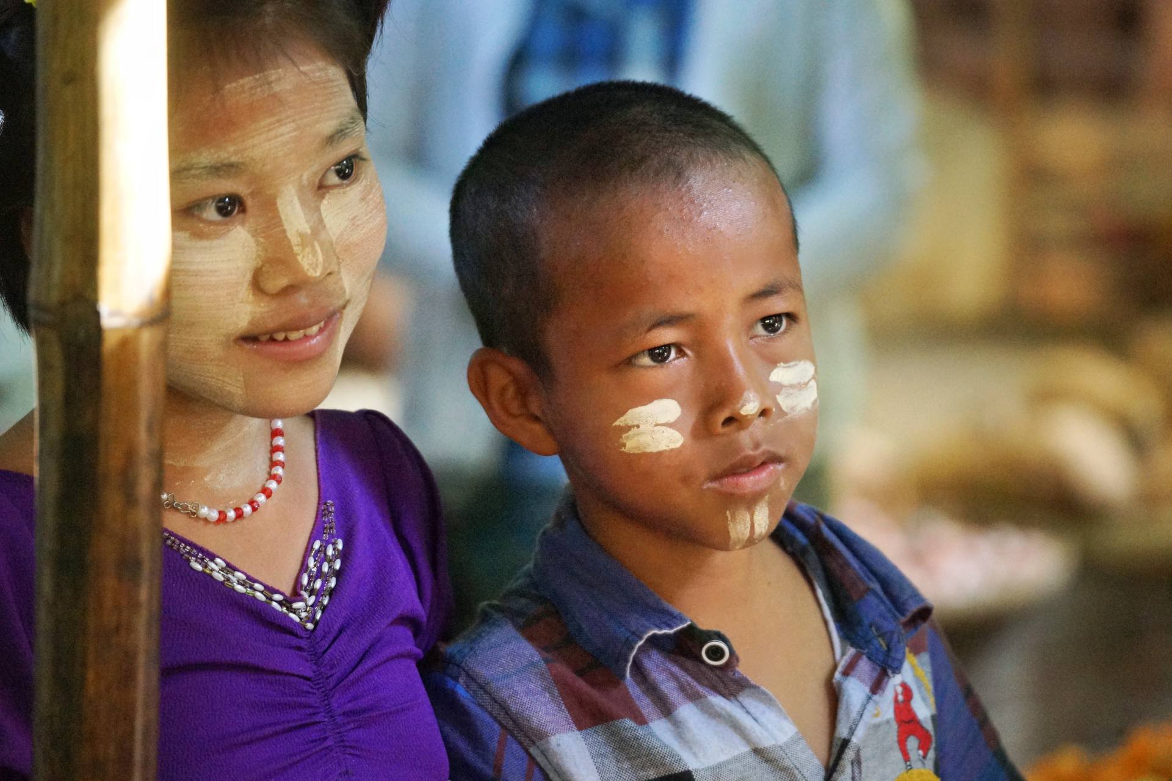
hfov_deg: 9.8
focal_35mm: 210
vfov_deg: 6.5
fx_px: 6836
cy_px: 390
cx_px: 586
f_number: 5.6
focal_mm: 210
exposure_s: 1/125
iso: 6400
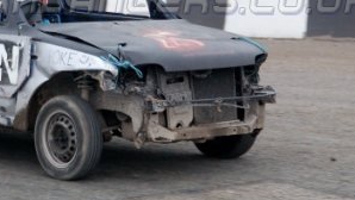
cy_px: 5
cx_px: 49
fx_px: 2477
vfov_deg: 4.6
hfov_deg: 8.2
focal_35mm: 263
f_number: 5.6
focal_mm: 78
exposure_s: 1/400
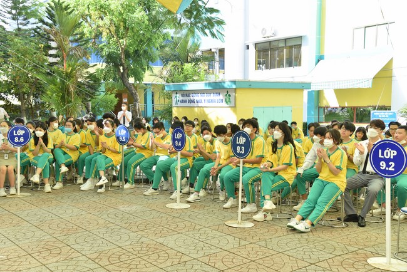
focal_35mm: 38
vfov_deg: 35.1
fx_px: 430
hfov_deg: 50.7
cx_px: 204
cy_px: 136
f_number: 5
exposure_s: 1/125
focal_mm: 38
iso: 100
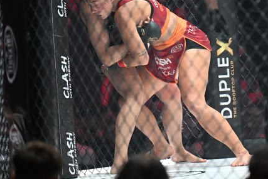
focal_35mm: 323
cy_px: 52
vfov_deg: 4.3
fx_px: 2405
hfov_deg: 6.4
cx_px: 174
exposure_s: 1/500
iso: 6400
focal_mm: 200
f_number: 2.8
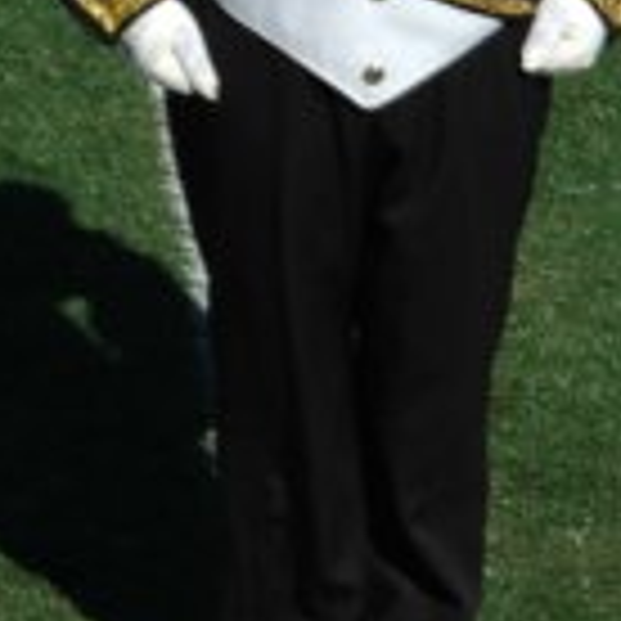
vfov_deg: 0.8
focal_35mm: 2221
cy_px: -4
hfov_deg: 0.8
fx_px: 45078
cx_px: 227
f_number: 5.6
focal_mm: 400
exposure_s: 1/1250
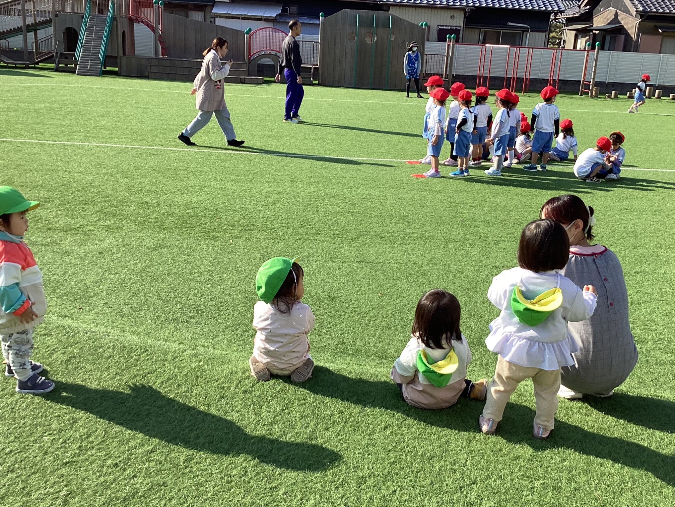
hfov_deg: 47.9
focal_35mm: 39
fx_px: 760
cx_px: 353
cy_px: 271
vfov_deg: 36.8
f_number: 2.4
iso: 25
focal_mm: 3.3
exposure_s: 1/684
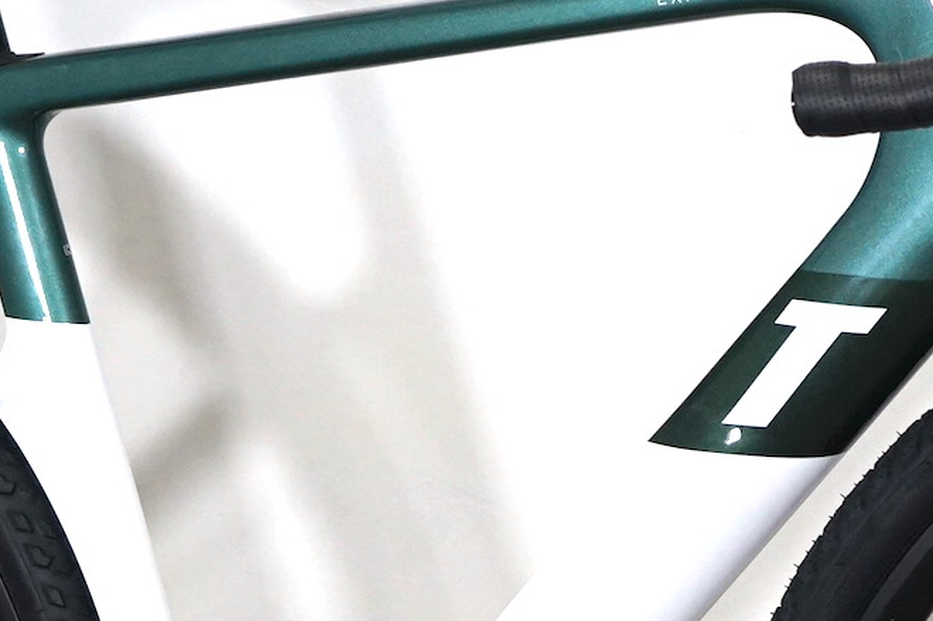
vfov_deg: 6.6
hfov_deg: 9.8
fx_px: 5412
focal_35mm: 209
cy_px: 526
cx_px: 608
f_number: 5
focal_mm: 60
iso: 1000
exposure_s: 1/160
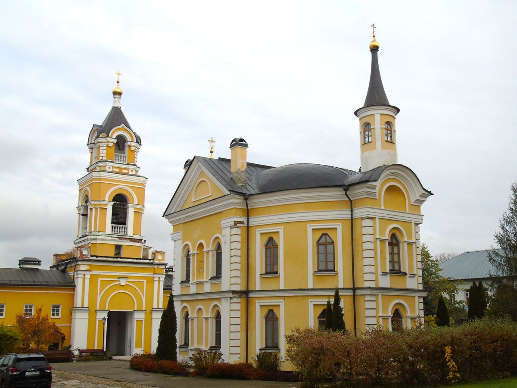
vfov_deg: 36.0
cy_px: 194
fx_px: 597
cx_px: 258
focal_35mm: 40
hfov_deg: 46.8
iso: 80
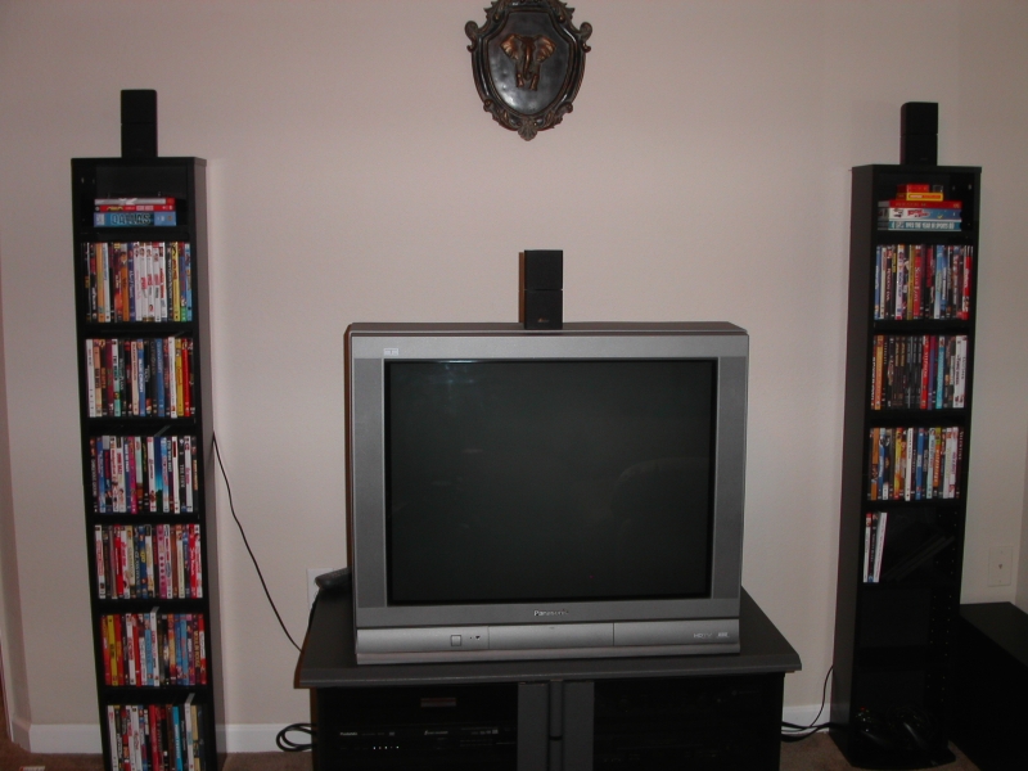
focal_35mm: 38
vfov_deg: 37.7
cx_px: 514
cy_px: 386
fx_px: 1128
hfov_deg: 49.0
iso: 100
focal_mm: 7.8
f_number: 2.8
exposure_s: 1/30
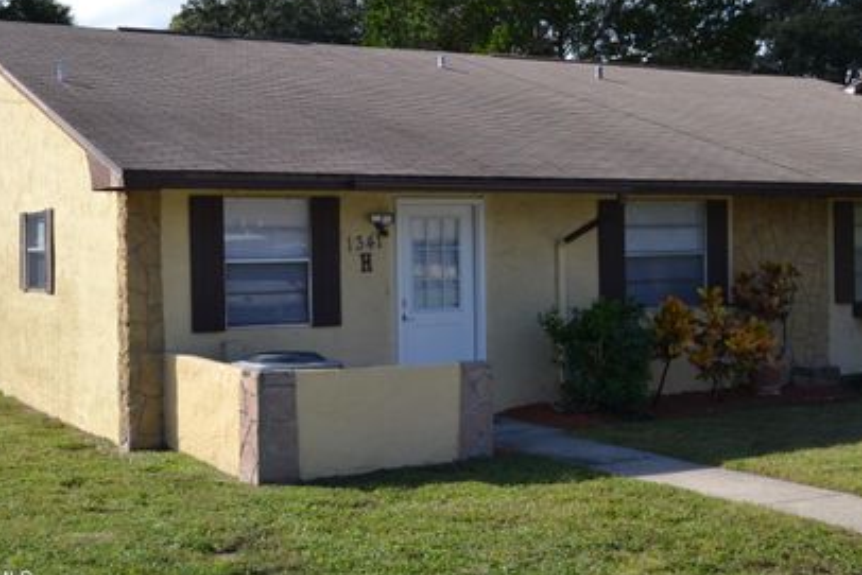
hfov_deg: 40.9
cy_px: 258
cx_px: 338
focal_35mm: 48
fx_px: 1150
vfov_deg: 28.1
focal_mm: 26
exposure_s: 1/200
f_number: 7.1
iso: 100
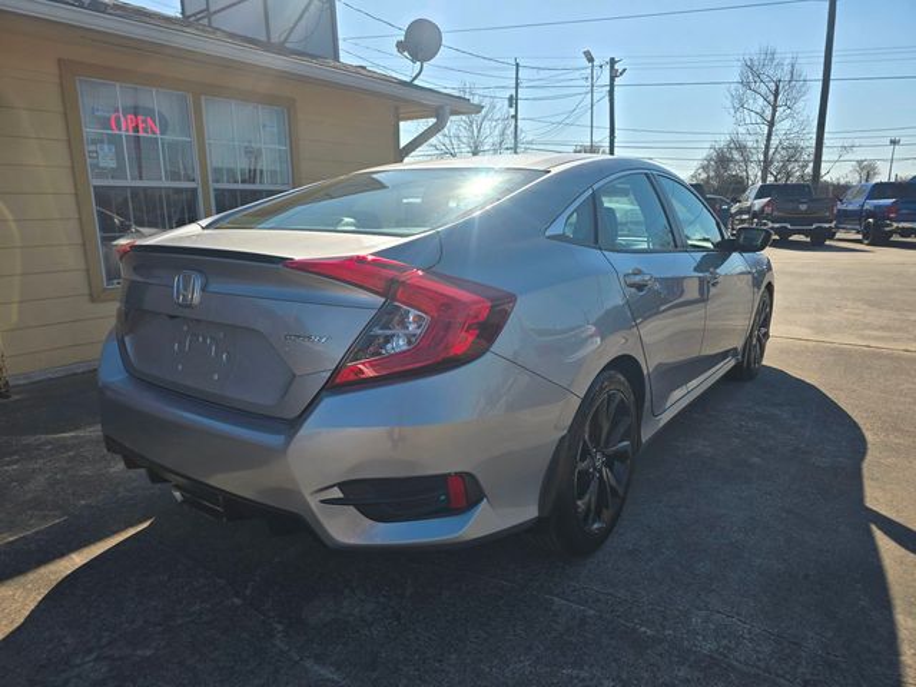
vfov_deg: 58.9
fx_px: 609
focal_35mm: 23
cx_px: 458
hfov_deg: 73.9
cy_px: 344
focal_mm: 6.3
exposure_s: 1/907
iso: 12
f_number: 1.7
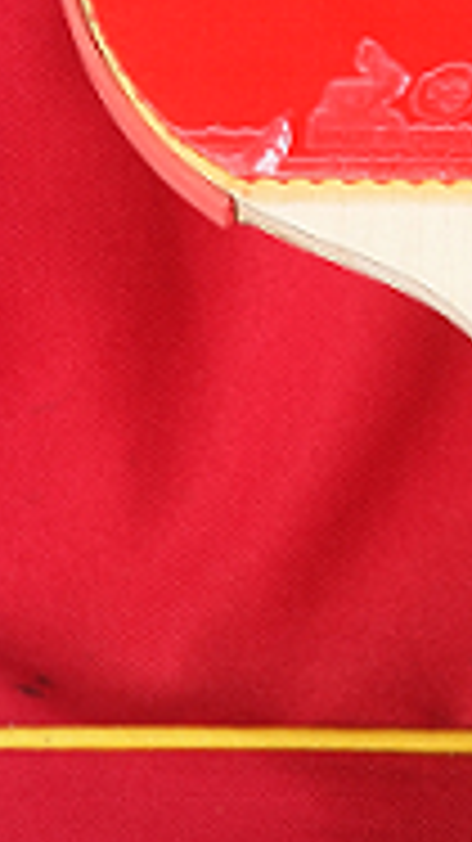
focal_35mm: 321
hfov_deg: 3.8
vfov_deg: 6.7
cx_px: 665
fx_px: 7152
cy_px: 59
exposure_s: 1/125
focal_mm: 85
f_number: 10
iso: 100
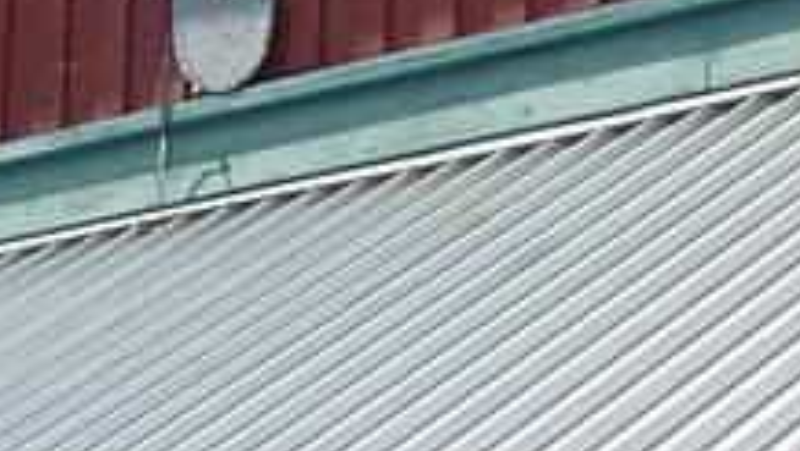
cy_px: 414
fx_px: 4246
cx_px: 437
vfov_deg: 6.1
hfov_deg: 10.8
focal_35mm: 200
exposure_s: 1/500
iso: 80
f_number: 3.3
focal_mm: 4.1
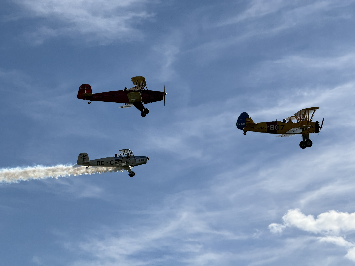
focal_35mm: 120
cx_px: 178
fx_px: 1231
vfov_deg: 12.3
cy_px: 133
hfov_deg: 16.4
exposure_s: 1/3344
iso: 50
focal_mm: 15.66
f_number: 2.8
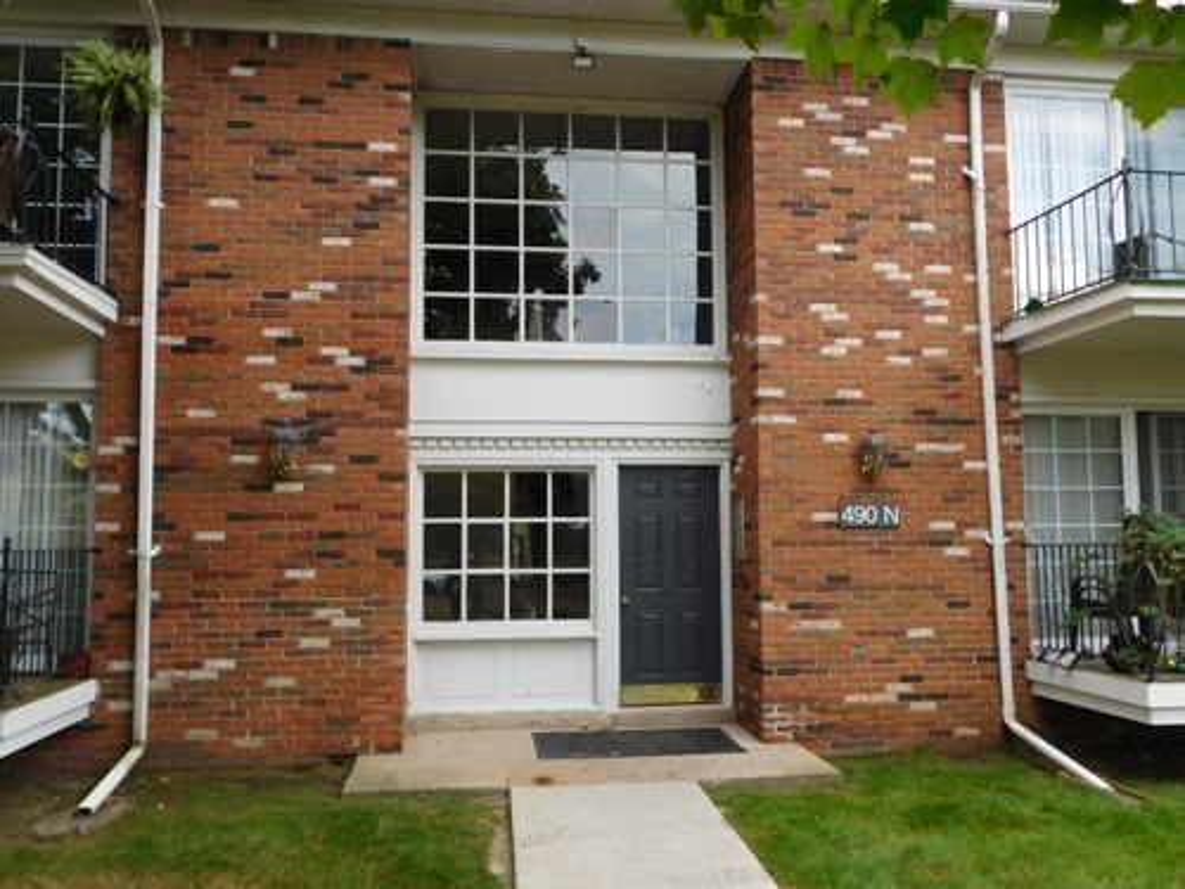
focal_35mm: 30
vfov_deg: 46.8
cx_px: 592
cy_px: 444
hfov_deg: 60.0
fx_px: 1027
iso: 125
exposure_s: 1/200
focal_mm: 5.3
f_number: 3.2
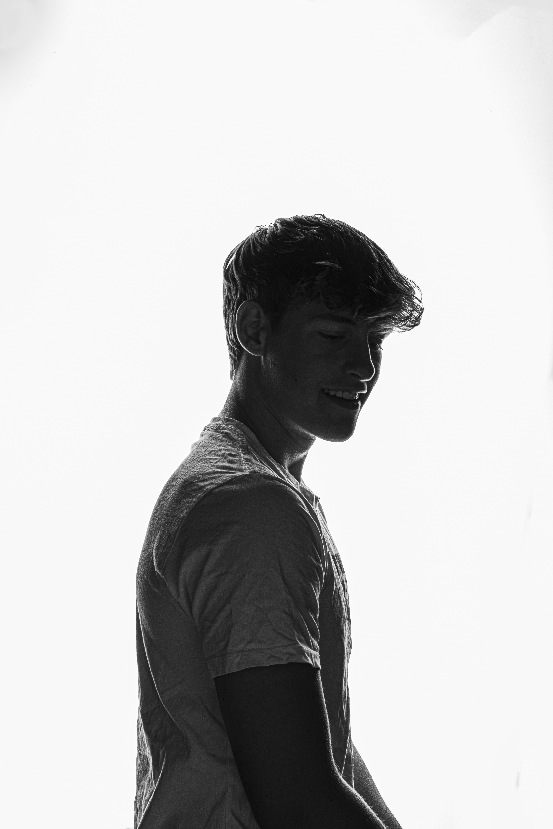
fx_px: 1336
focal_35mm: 58
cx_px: 276
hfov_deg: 23.4
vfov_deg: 34.5
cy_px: 414
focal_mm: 58
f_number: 20
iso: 125
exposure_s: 1/160
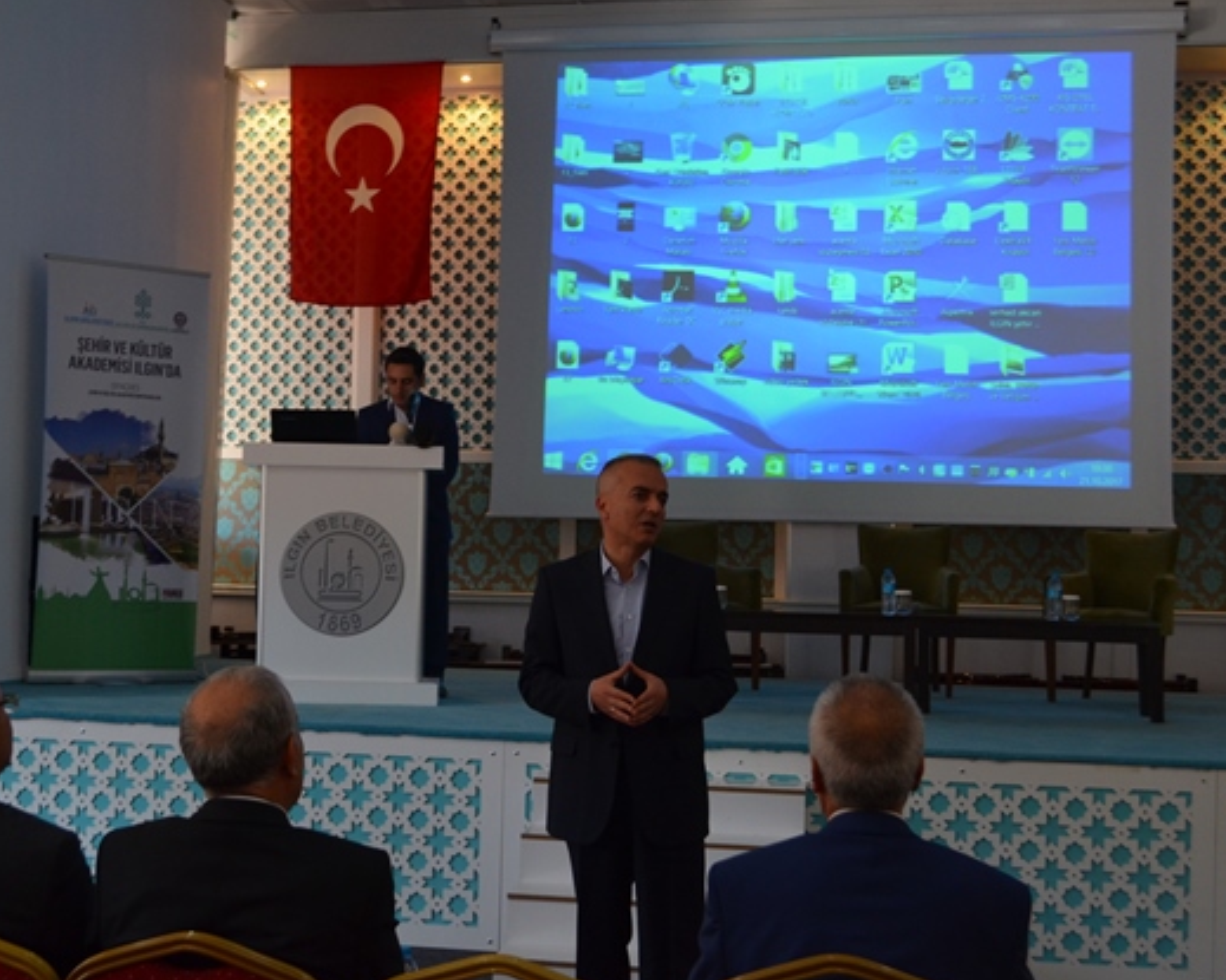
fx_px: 1886
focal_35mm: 52
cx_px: 539
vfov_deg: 29.1
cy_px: 486
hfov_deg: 36.0
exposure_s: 1/45
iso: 800
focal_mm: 30
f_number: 4.5
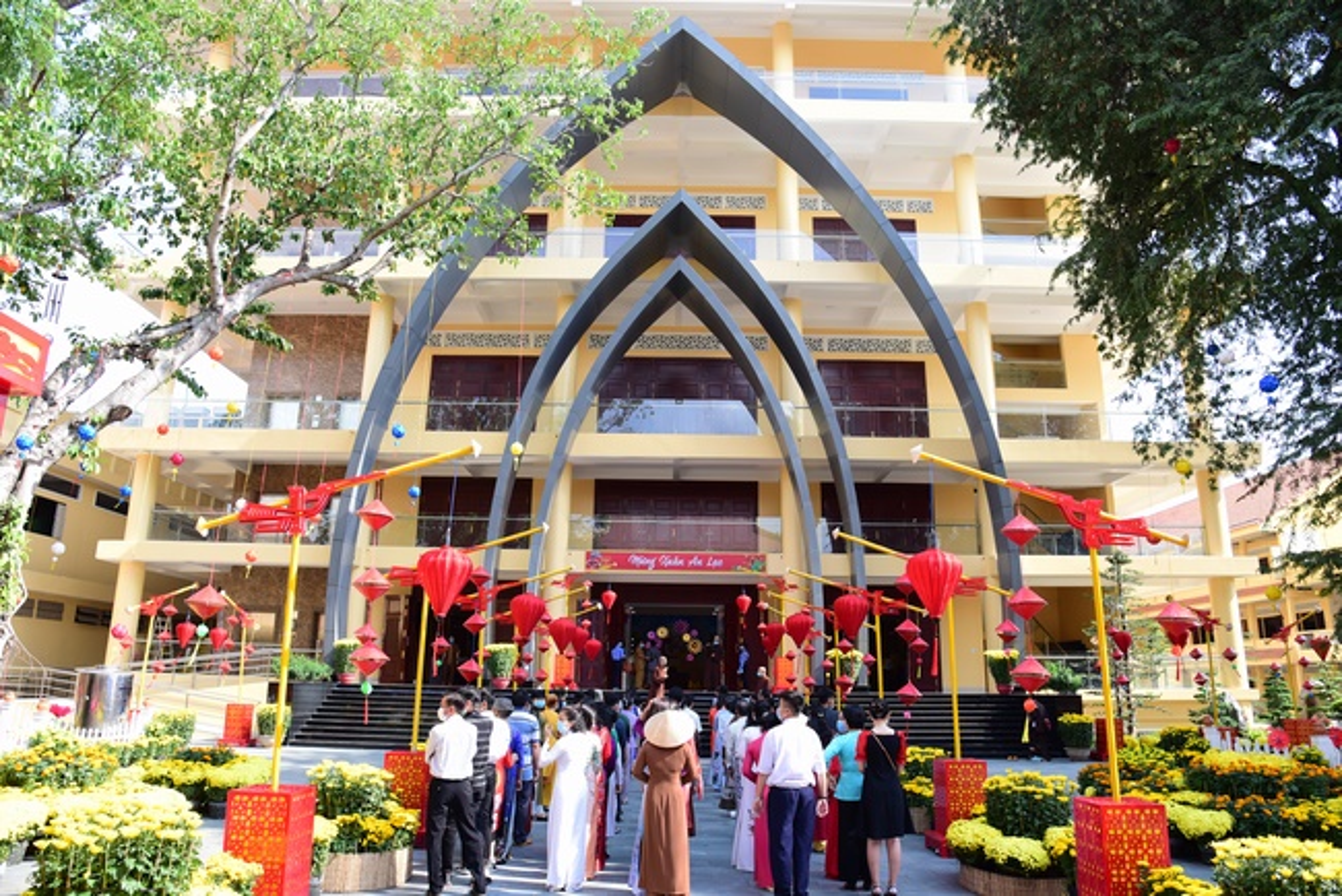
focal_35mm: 24
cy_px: 448
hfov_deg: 73.7
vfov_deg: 53.2
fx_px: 895
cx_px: 671
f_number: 6.3
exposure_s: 1/200
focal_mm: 24
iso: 250
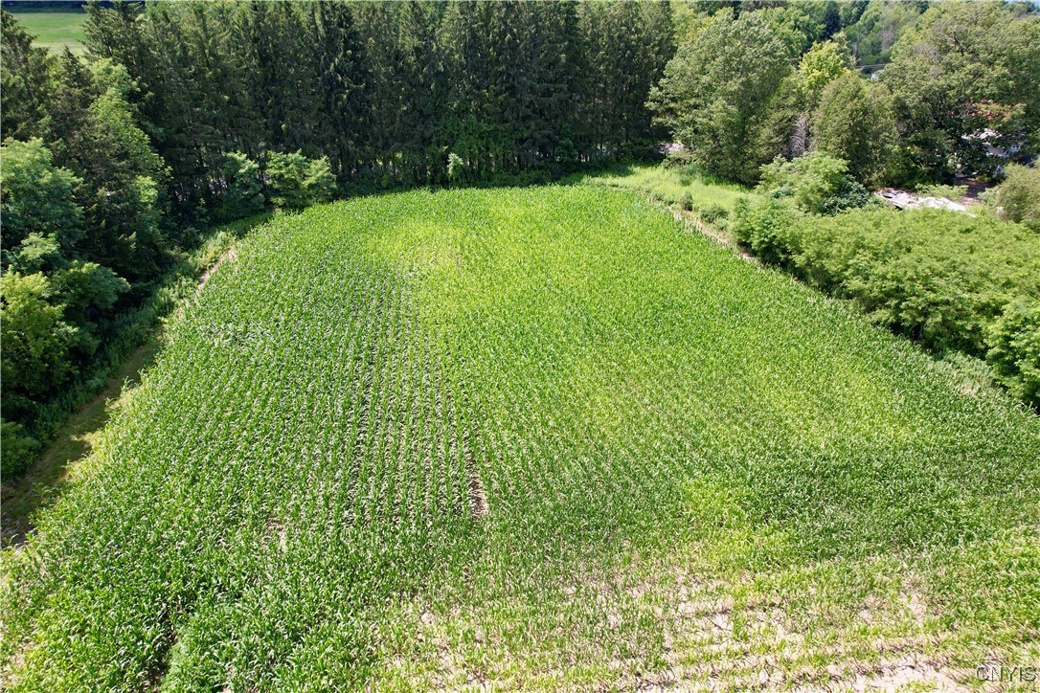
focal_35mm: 22
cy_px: 346
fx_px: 636
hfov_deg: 78.6
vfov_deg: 57.2
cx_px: 520
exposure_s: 1/725
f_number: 2.8
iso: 100
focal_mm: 8.38
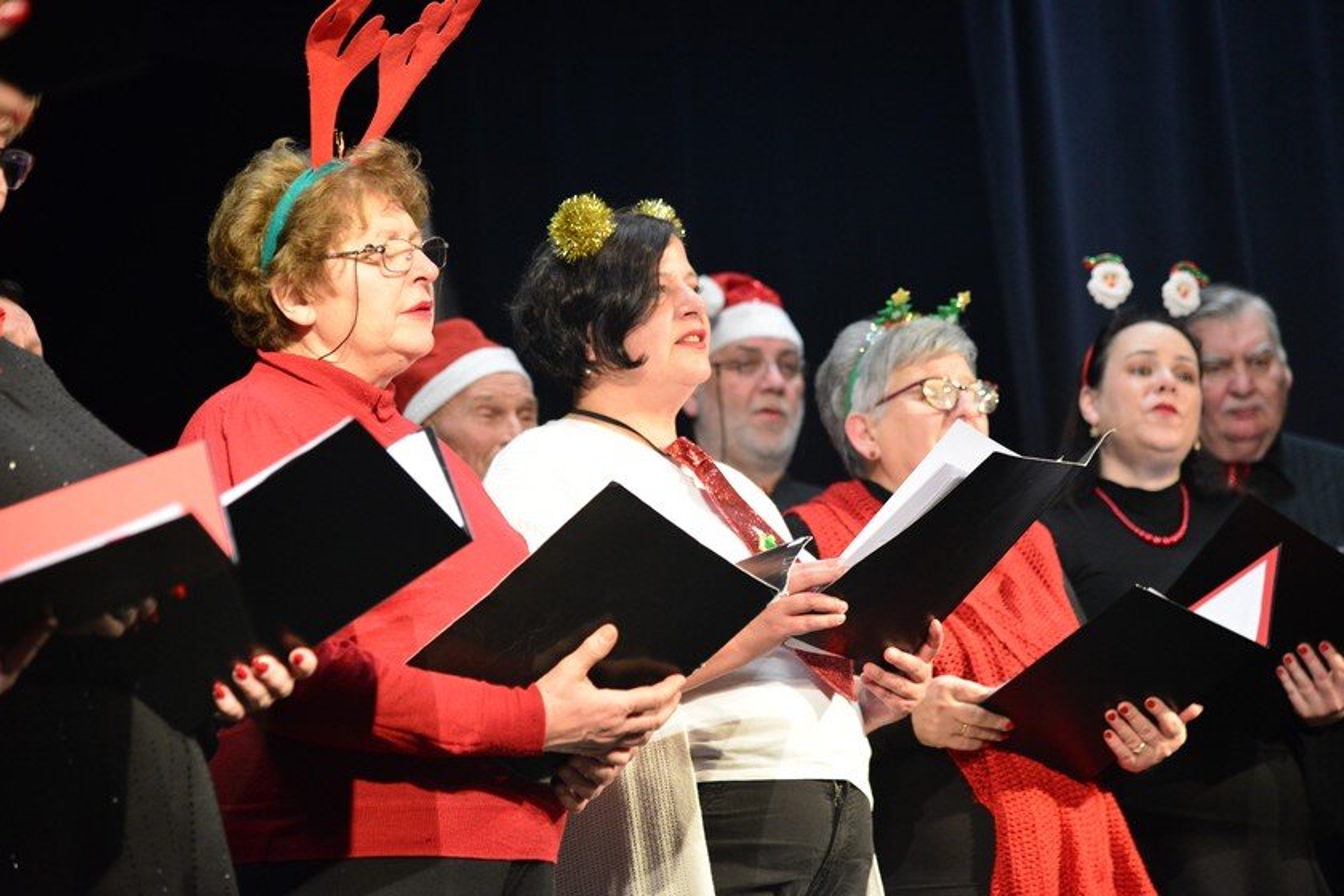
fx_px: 4106
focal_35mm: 110
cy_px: 448
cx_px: 672
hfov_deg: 18.6
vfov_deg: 12.5
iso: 4000
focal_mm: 110
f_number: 4
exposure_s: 1/125
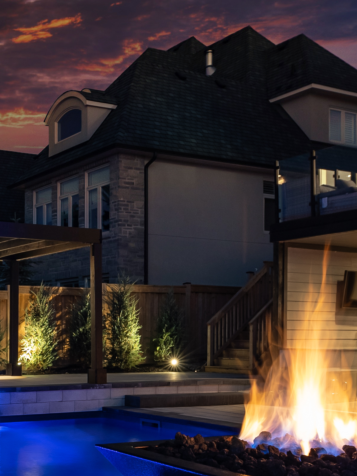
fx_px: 701
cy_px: 348
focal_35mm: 51
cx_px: -26
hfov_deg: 26.5
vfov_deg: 36.7
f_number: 8
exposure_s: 3.2
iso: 320
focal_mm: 20
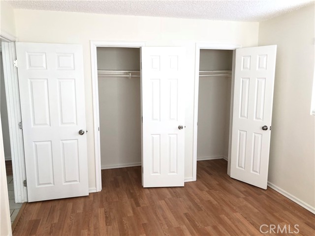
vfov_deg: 49.7
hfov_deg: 63.4
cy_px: 118
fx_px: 255
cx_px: 158
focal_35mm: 28
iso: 40
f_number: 1.8
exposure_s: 1/24
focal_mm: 4
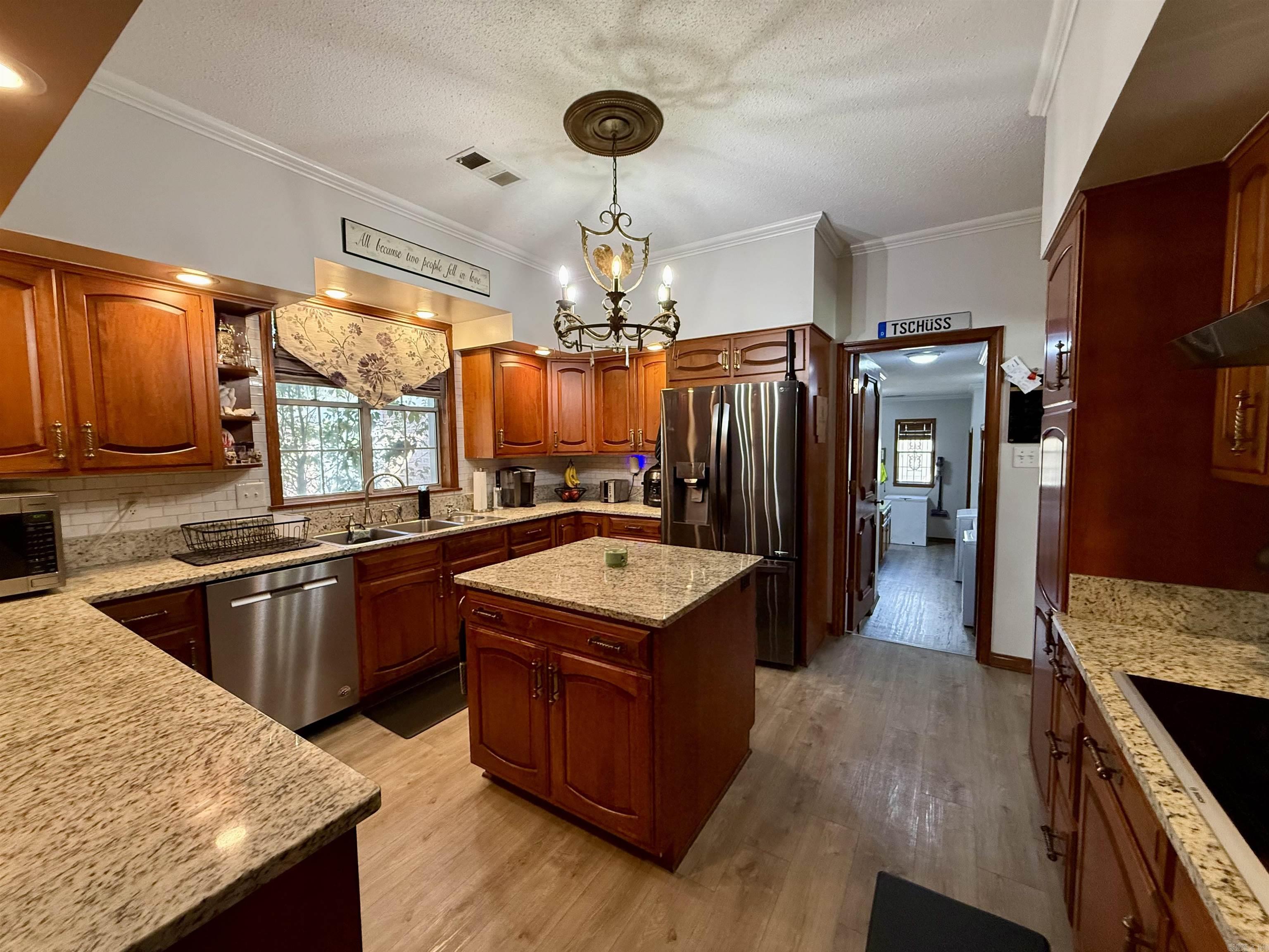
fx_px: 513
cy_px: 476
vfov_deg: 85.7
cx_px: 634
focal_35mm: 14
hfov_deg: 102.1
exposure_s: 1/120
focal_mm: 2.22
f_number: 2.2
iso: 400
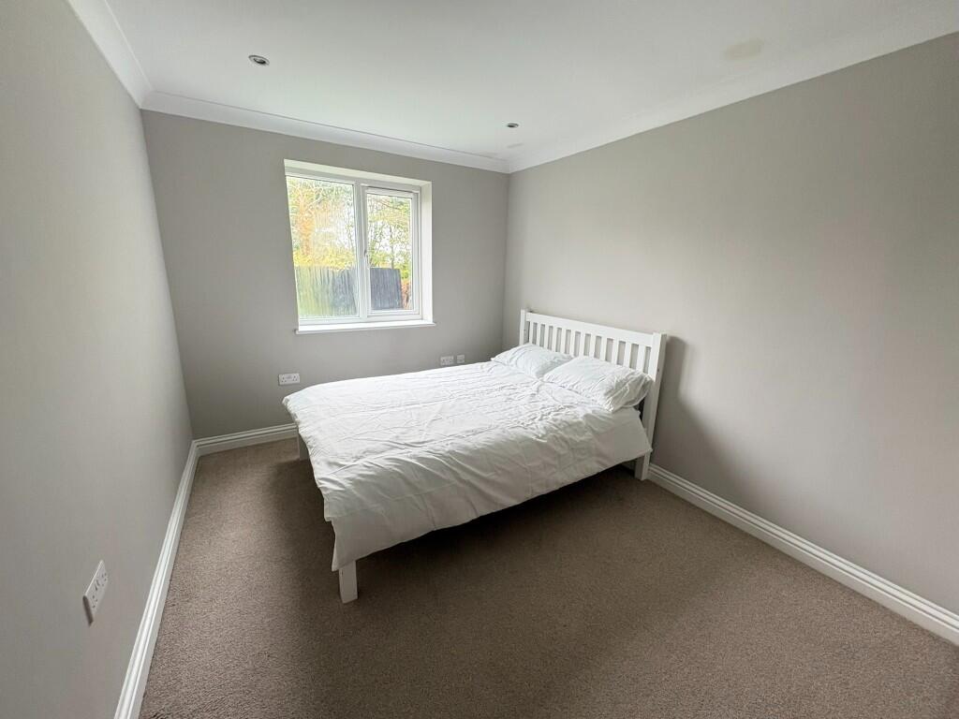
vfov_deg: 85.7
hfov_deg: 102.1
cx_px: 480
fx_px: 388
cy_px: 360
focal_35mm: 14
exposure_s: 1/60
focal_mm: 2.22
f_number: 2.2
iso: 400
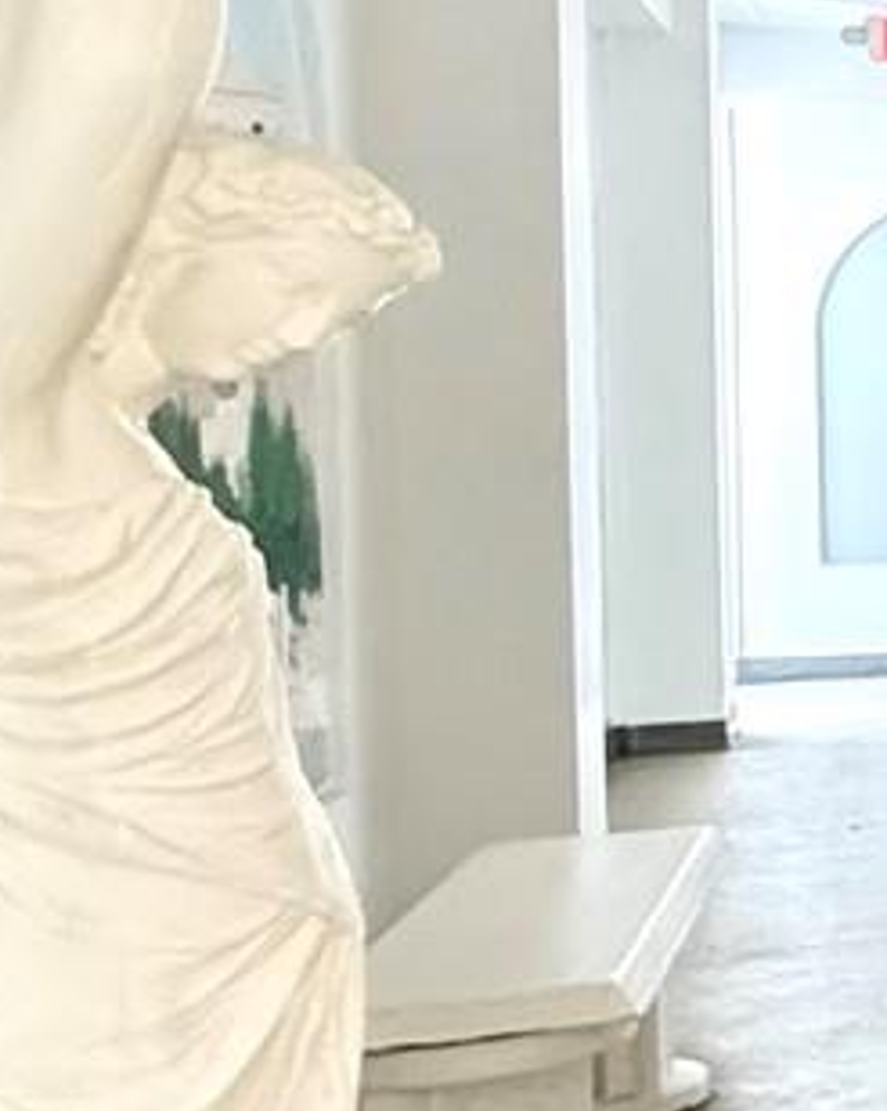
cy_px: 426
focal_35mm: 71
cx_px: 2571
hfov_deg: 12.0
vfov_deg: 26.7
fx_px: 2332
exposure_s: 1/60
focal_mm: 2.22
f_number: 2.2
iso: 640
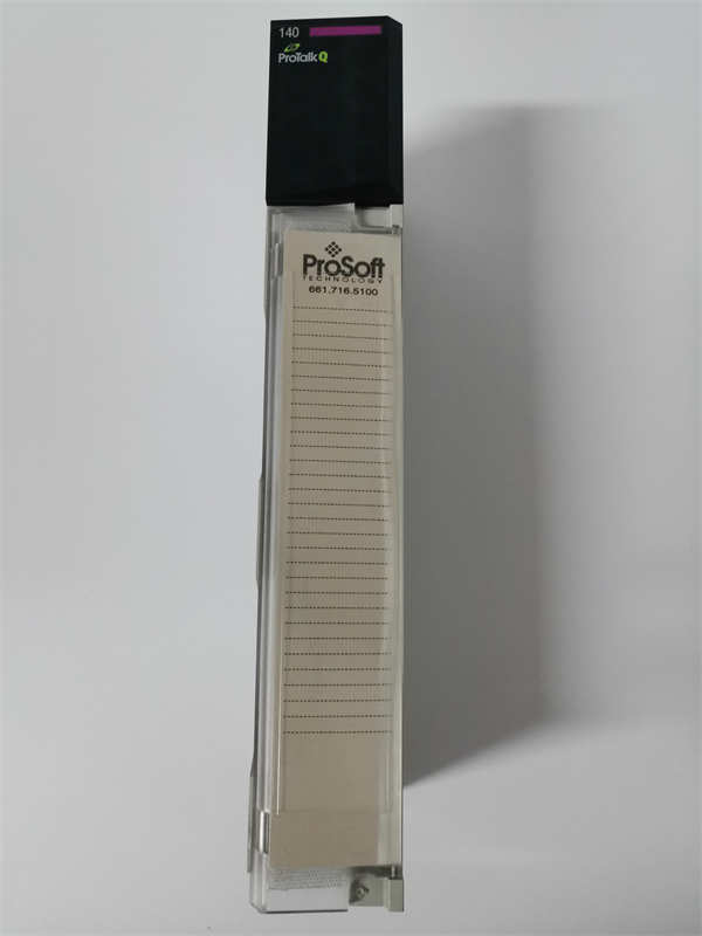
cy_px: 468
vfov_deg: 65.3
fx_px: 730
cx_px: 351
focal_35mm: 27
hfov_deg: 51.4
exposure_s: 1/50
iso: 200
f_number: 1.8
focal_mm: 3.95
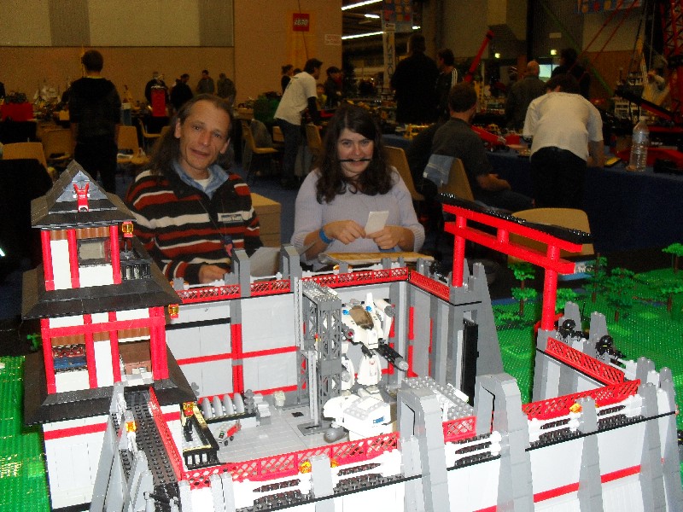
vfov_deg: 40.7
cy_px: 256
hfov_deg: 52.6
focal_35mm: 35
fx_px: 691
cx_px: 342
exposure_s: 1/45
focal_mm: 6.3
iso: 200
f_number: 3.2
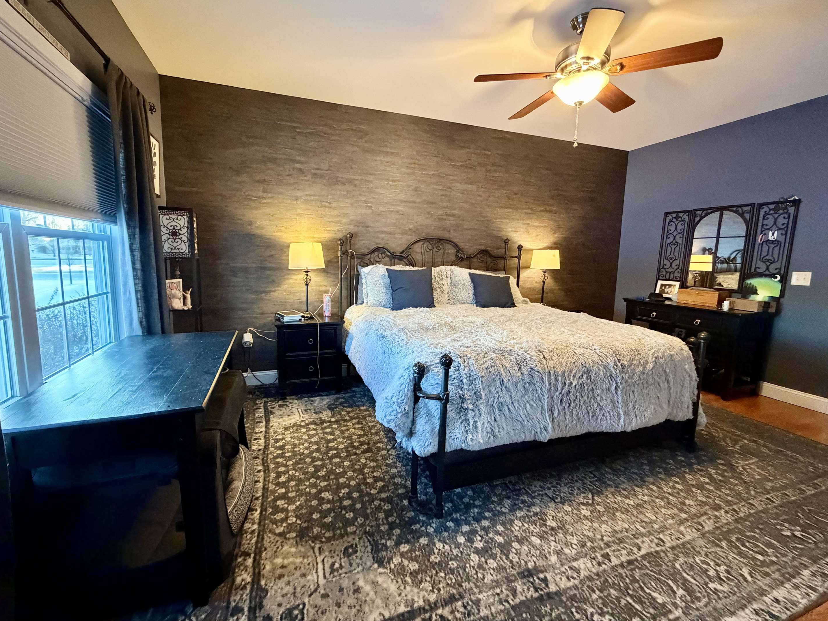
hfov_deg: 98.2
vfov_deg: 81.7
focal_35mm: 15
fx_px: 359
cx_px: 403
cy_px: 300
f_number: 2.2
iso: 1250
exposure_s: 1/60
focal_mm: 2.22
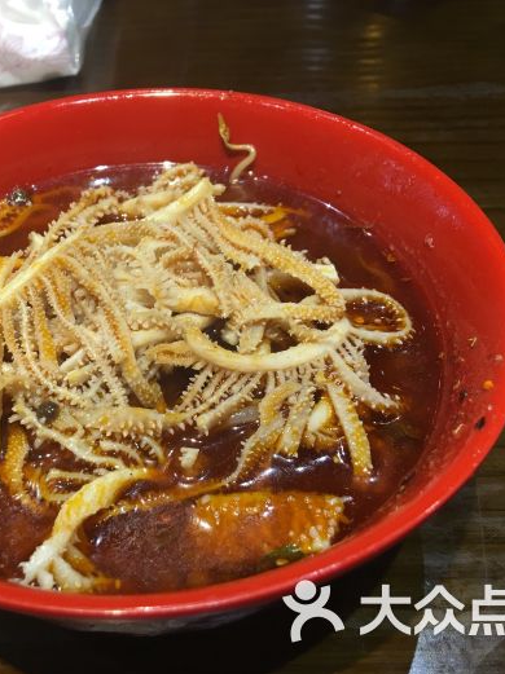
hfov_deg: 36.3
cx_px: 154
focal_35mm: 39
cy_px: 338
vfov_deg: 47.9
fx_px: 760
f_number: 2.2
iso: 32
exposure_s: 1/33
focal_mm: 4.15
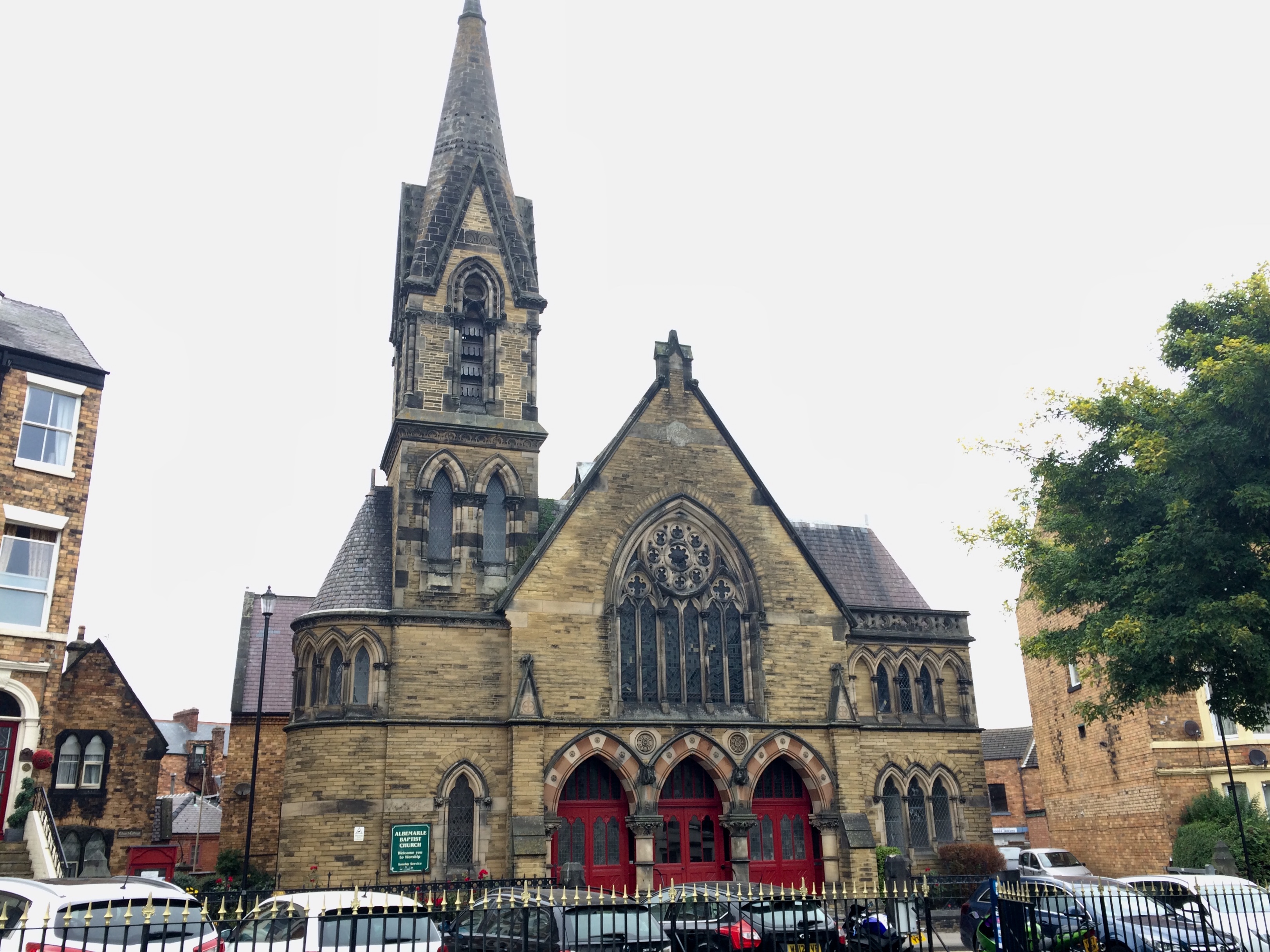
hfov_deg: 61.7
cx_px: 635
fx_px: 1064
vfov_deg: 48.2
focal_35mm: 29
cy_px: 476
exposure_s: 1/106
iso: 32
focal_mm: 4.15
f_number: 2.2
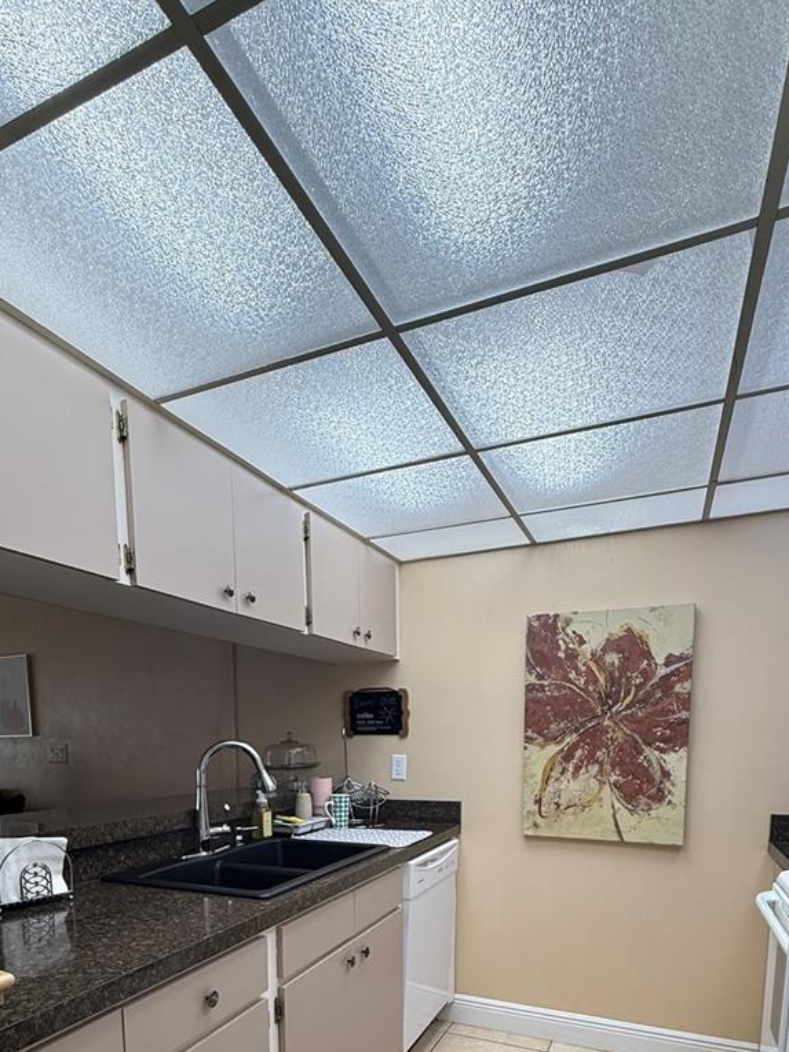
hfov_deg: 60.8
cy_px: 823
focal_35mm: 22
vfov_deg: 69.8
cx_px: 332
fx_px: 669
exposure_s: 1/120
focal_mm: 2.22
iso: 160
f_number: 2.2
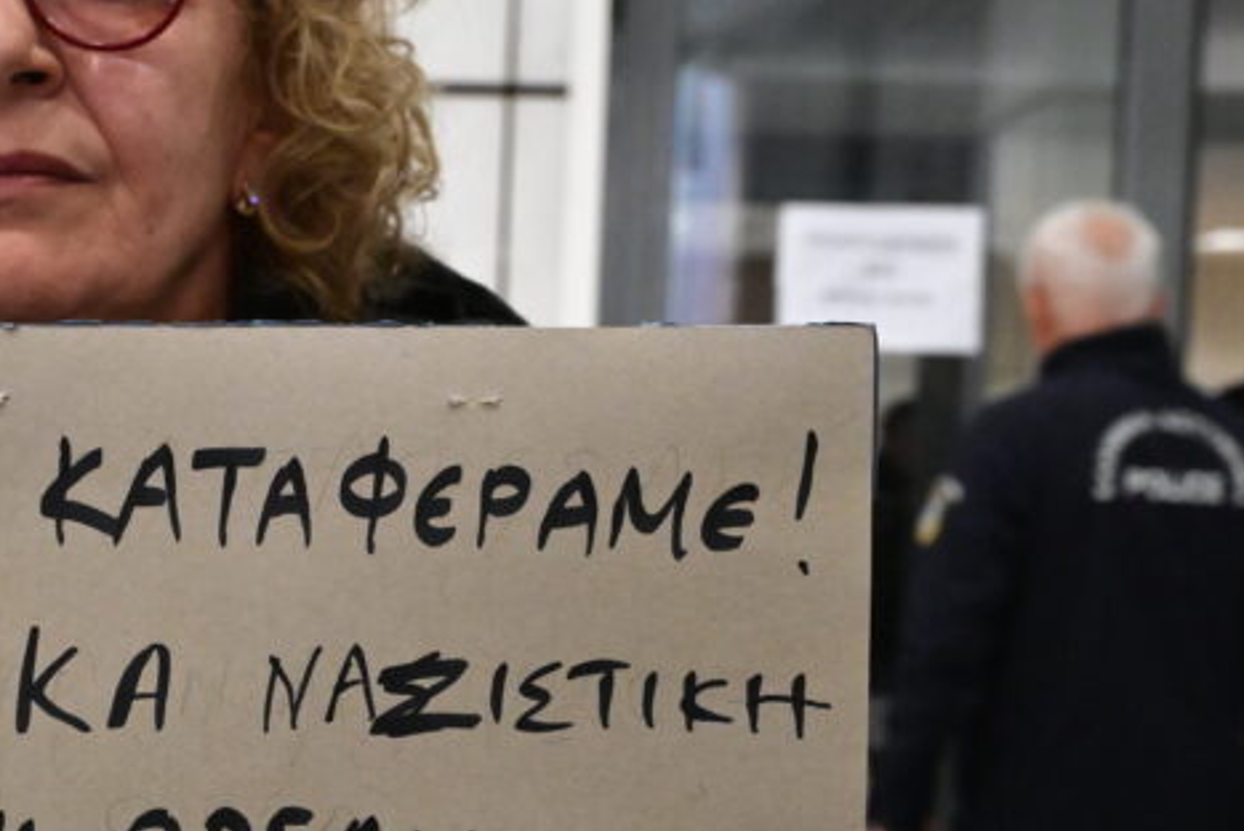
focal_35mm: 95
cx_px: 56
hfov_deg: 20.9
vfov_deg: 14.4
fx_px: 3285
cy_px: 575
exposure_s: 1/250
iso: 8000
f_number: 5.6
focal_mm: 37
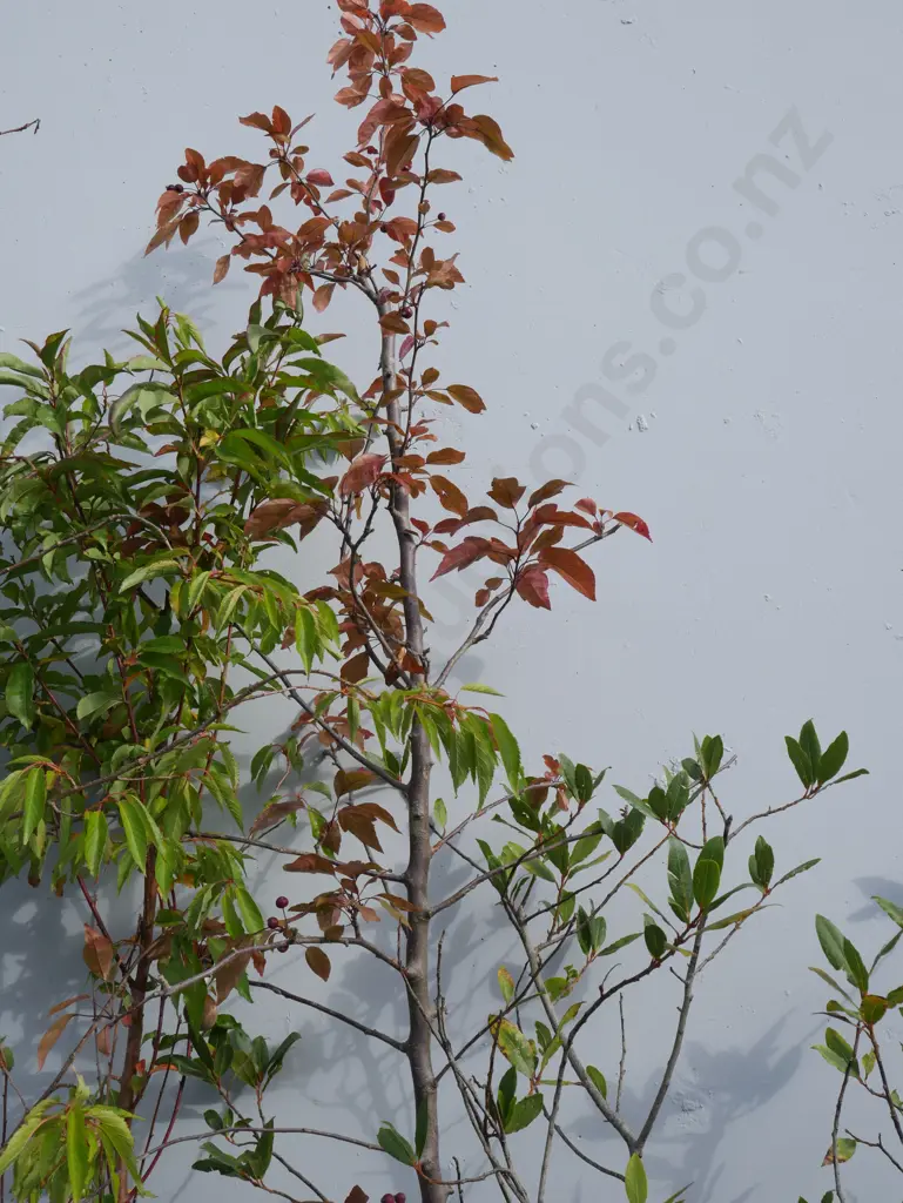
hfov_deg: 36.0
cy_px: 602
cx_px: 452
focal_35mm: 40
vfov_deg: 46.8
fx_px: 1390
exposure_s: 1/320
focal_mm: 20
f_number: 8
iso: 200
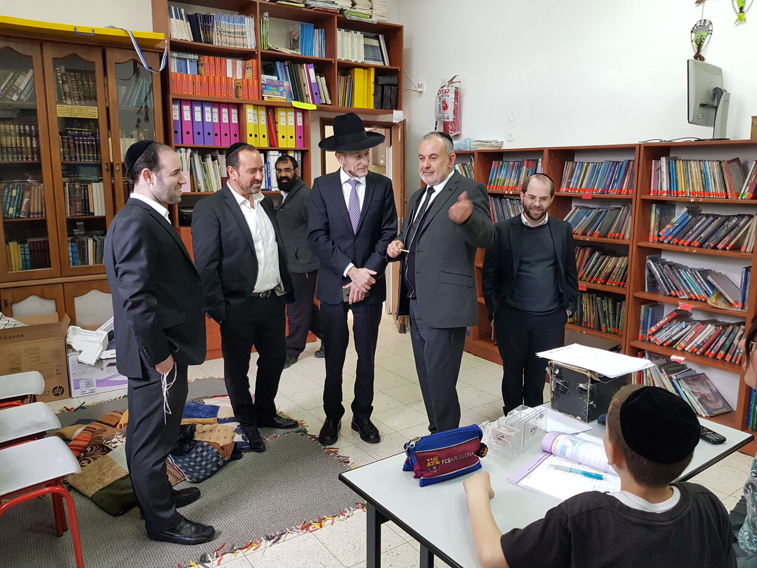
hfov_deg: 67.3
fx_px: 569
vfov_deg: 53.1
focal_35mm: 26
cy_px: 284
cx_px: 378
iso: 160
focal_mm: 4.2
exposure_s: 1/50
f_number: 1.7
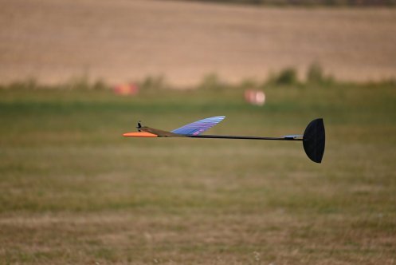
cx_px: 198
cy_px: 132
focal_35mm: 400
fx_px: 4402
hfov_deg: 5.2
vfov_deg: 3.4
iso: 640
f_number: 6.3
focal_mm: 400
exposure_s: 1/2000
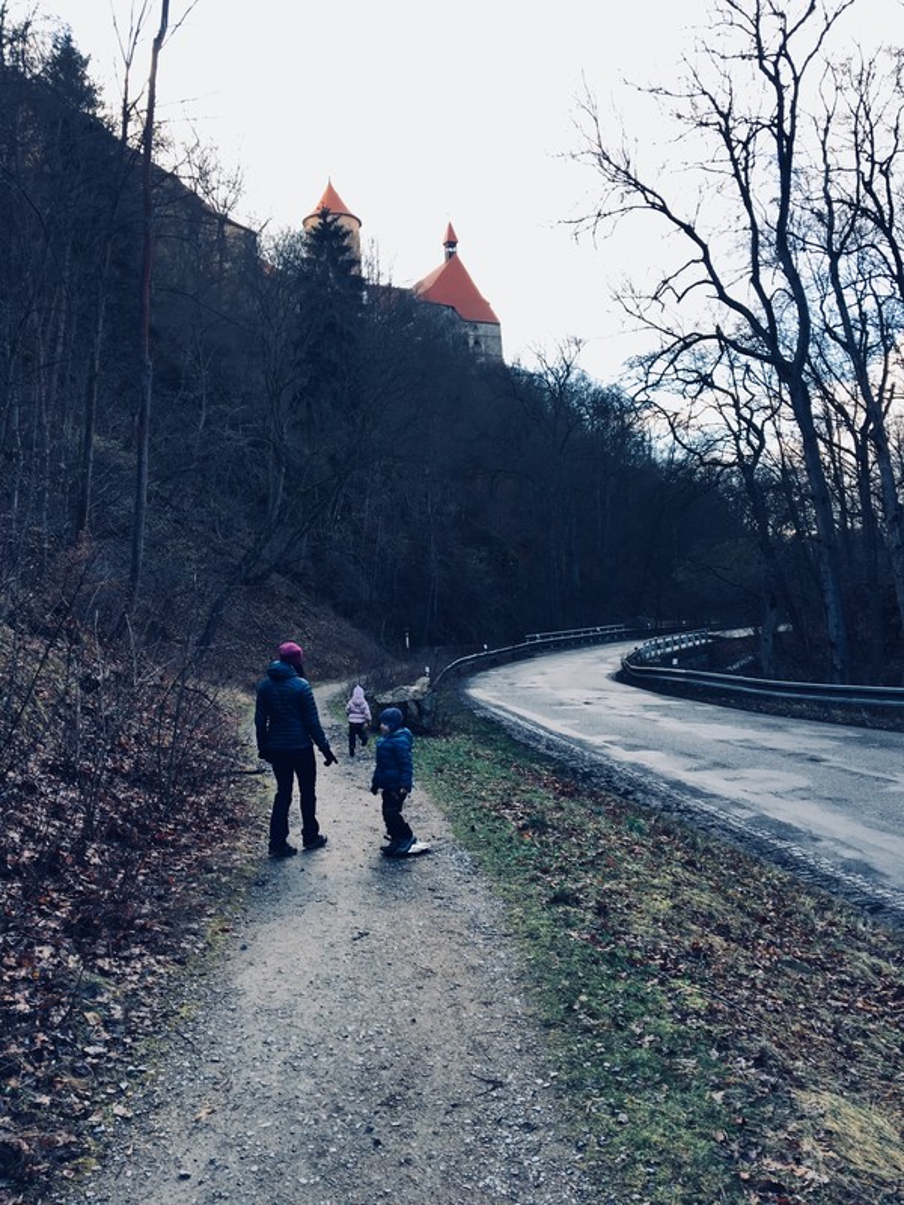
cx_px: 452
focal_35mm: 29
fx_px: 1010
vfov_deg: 61.7
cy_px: 602
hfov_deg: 48.2
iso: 25
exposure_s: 1/128
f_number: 2.2
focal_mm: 4.15
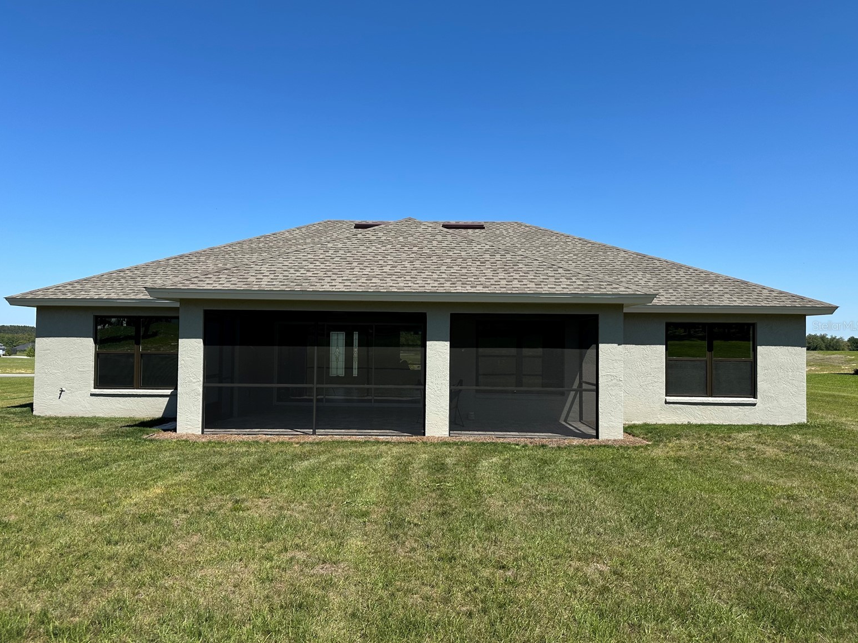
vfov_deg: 54.9
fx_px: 620
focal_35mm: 25
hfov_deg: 69.4
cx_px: 418
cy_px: 325
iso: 80
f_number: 1.78
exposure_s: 1/3861
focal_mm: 6.86
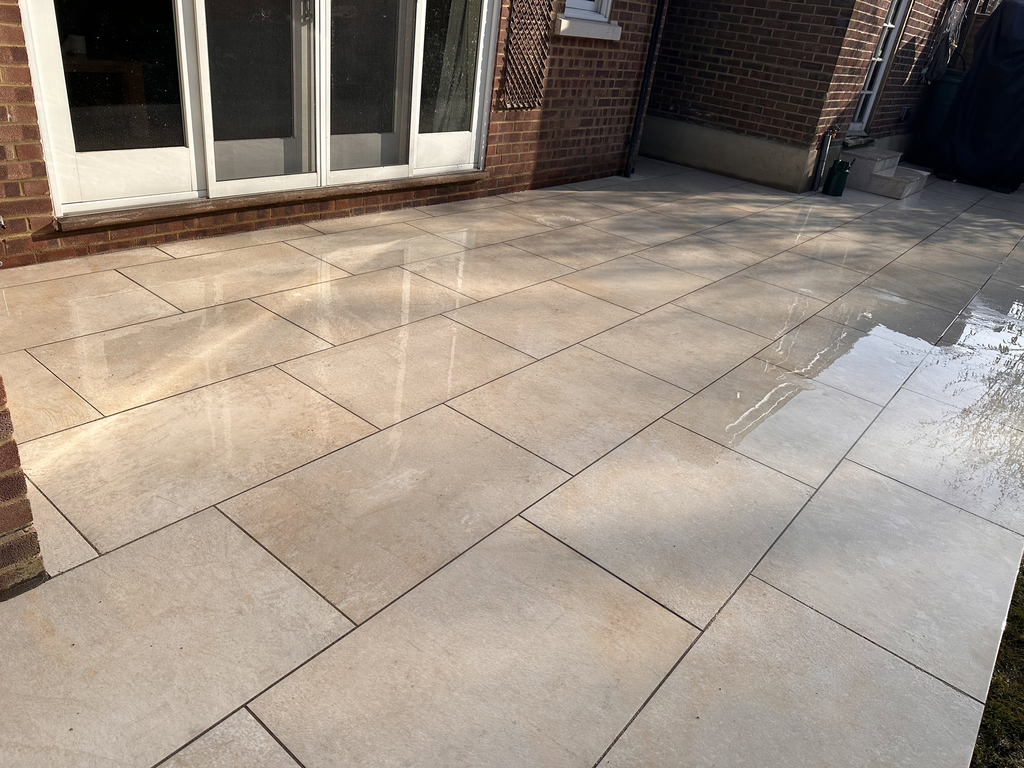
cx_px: 512
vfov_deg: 56.8
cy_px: 384
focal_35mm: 24
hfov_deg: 71.6
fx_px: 710
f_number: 1.78
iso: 80
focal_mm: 6.86
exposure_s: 1/3861
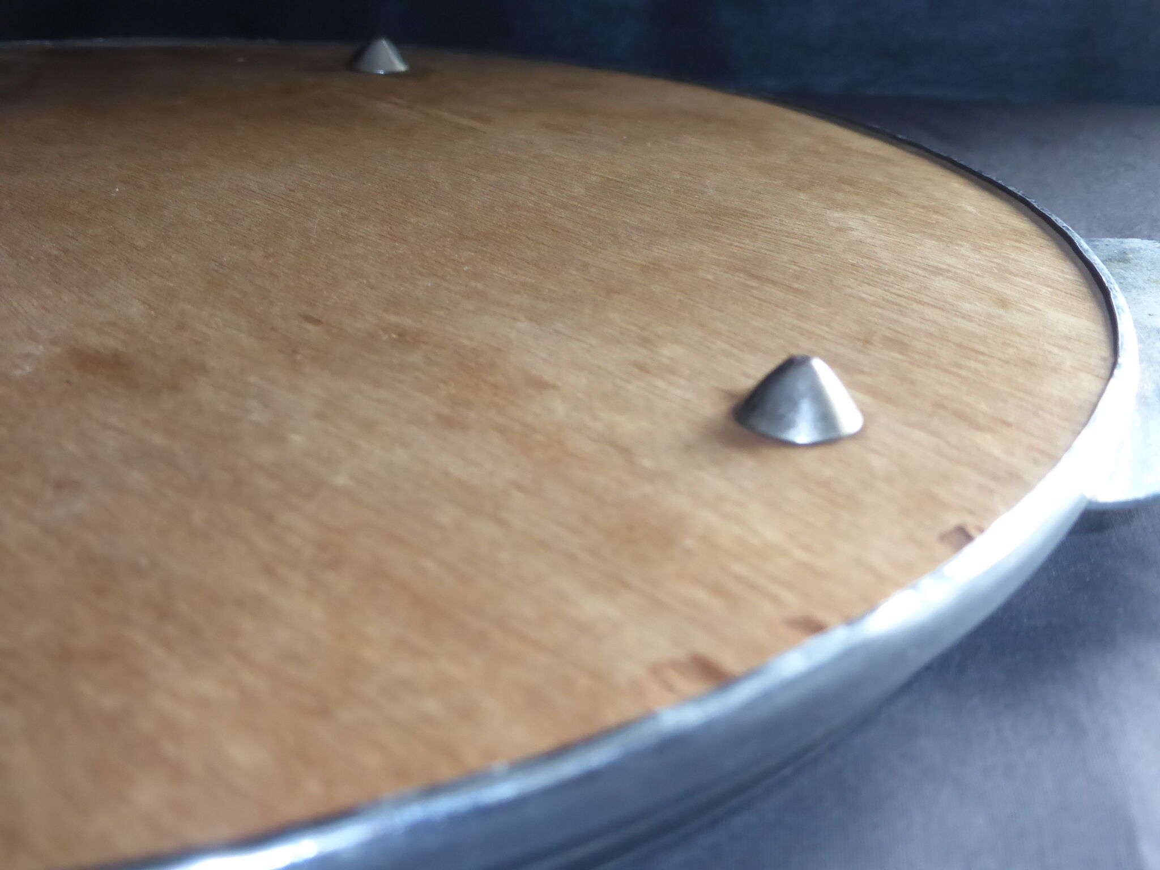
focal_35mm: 51
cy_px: 435
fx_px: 1709
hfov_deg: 37.5
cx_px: 580
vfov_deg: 28.6
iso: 400
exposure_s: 1/60
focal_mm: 9
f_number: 4.4
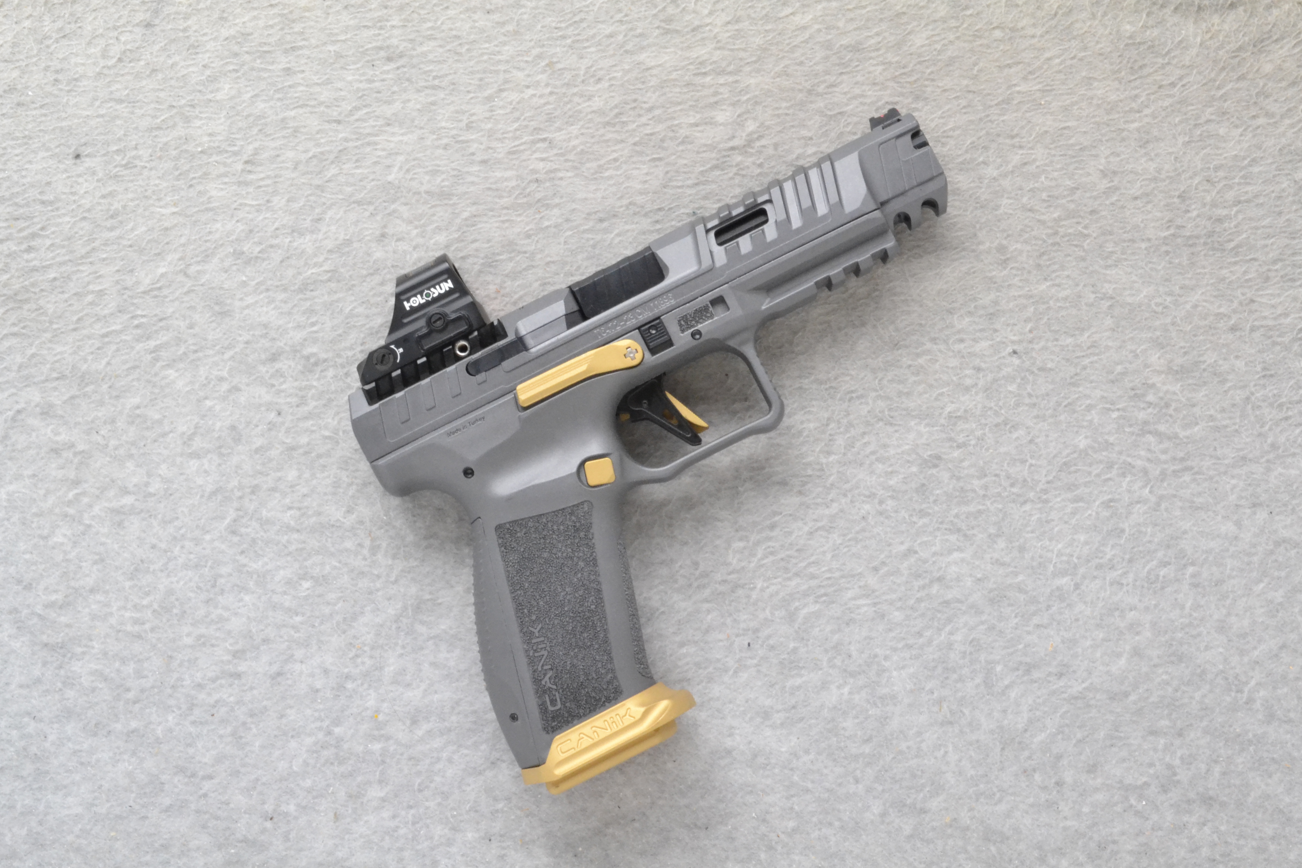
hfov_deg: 37.9
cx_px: 651
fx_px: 1899
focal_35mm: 52
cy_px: 434
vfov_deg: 25.8
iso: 3200
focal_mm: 35
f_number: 20
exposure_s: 1/60
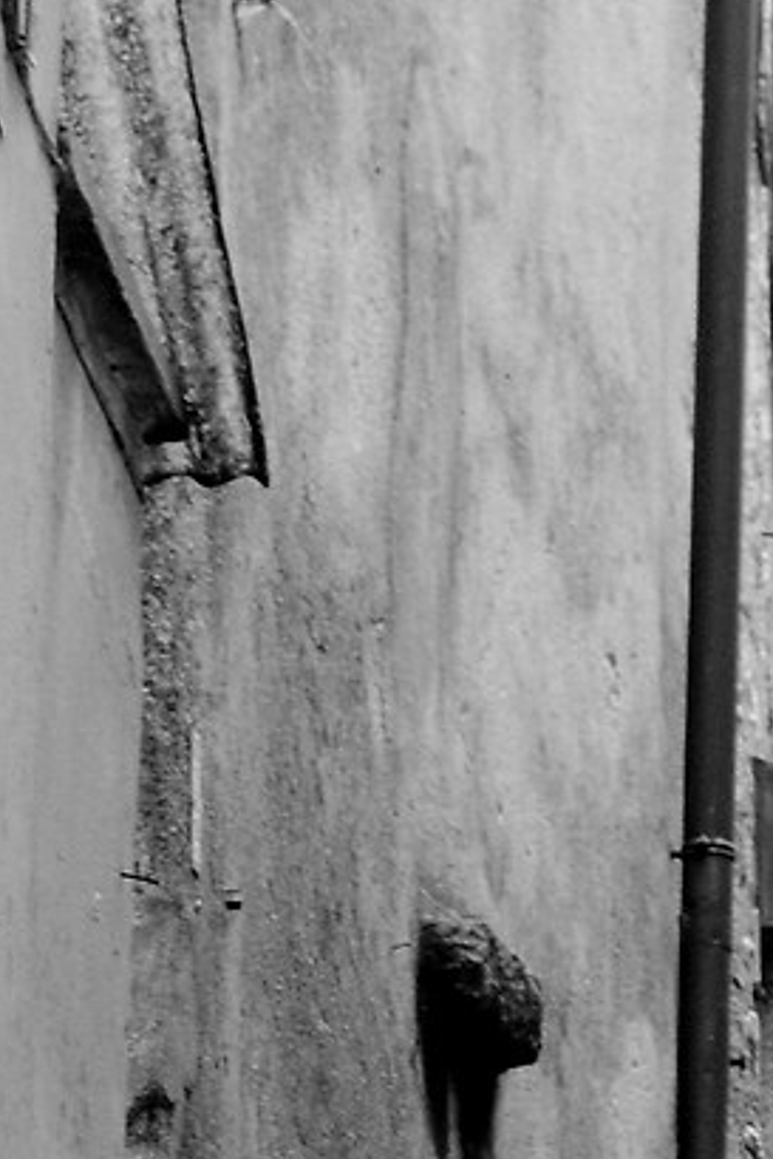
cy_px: 1884
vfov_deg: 6.6
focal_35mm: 308
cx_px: 1099
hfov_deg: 4.4
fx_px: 9909
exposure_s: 1/60
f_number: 4
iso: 800
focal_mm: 35
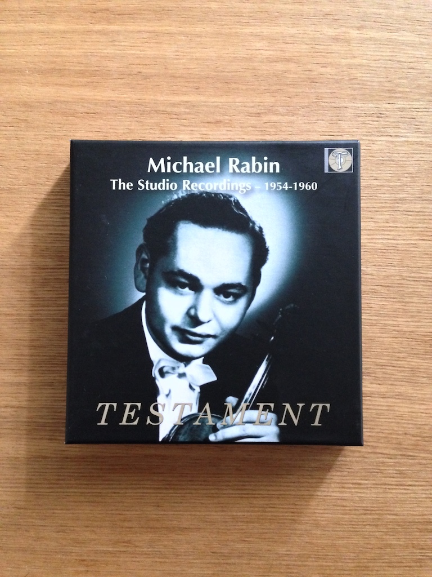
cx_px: 216
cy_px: 288
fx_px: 549
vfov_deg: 55.4
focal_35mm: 33
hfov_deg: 42.9
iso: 640
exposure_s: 1/15
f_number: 2.4
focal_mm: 4.12
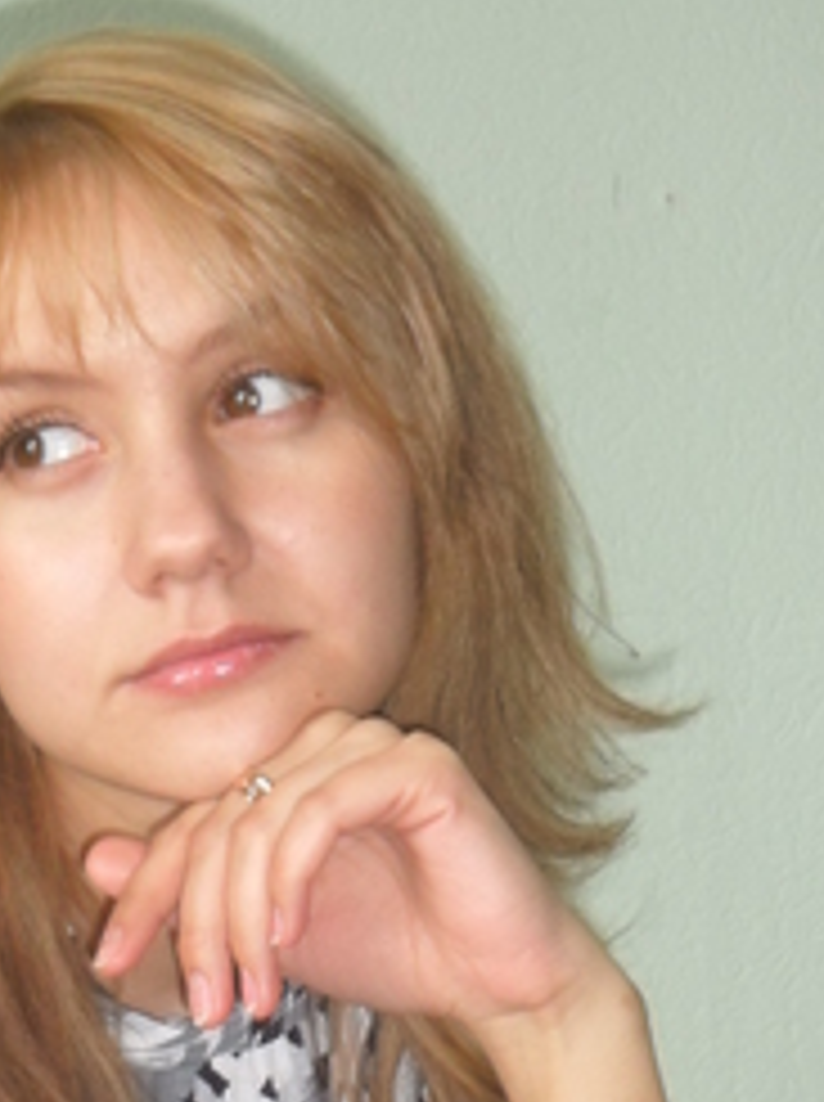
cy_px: 972
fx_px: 3723
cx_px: 142
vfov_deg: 16.6
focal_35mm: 117
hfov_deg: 12.6
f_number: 5
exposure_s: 1/60
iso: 200
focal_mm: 9.3
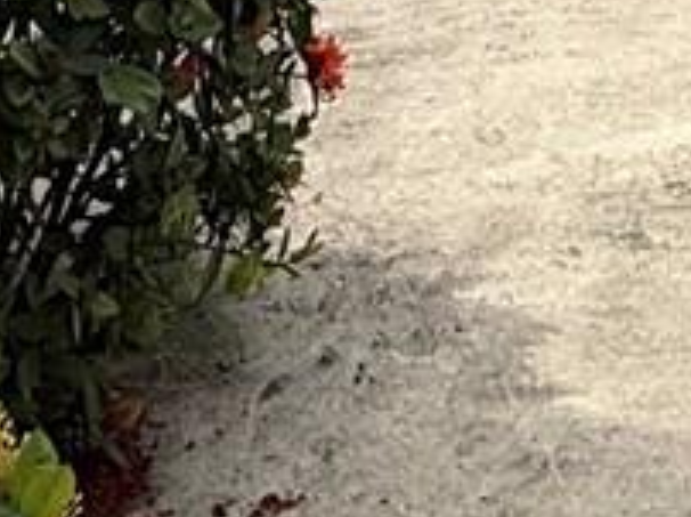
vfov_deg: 12.1
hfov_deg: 17.3
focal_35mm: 111
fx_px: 2213
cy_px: -462
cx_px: 705
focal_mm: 2.22
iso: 50
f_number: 2.2
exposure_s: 1/2092
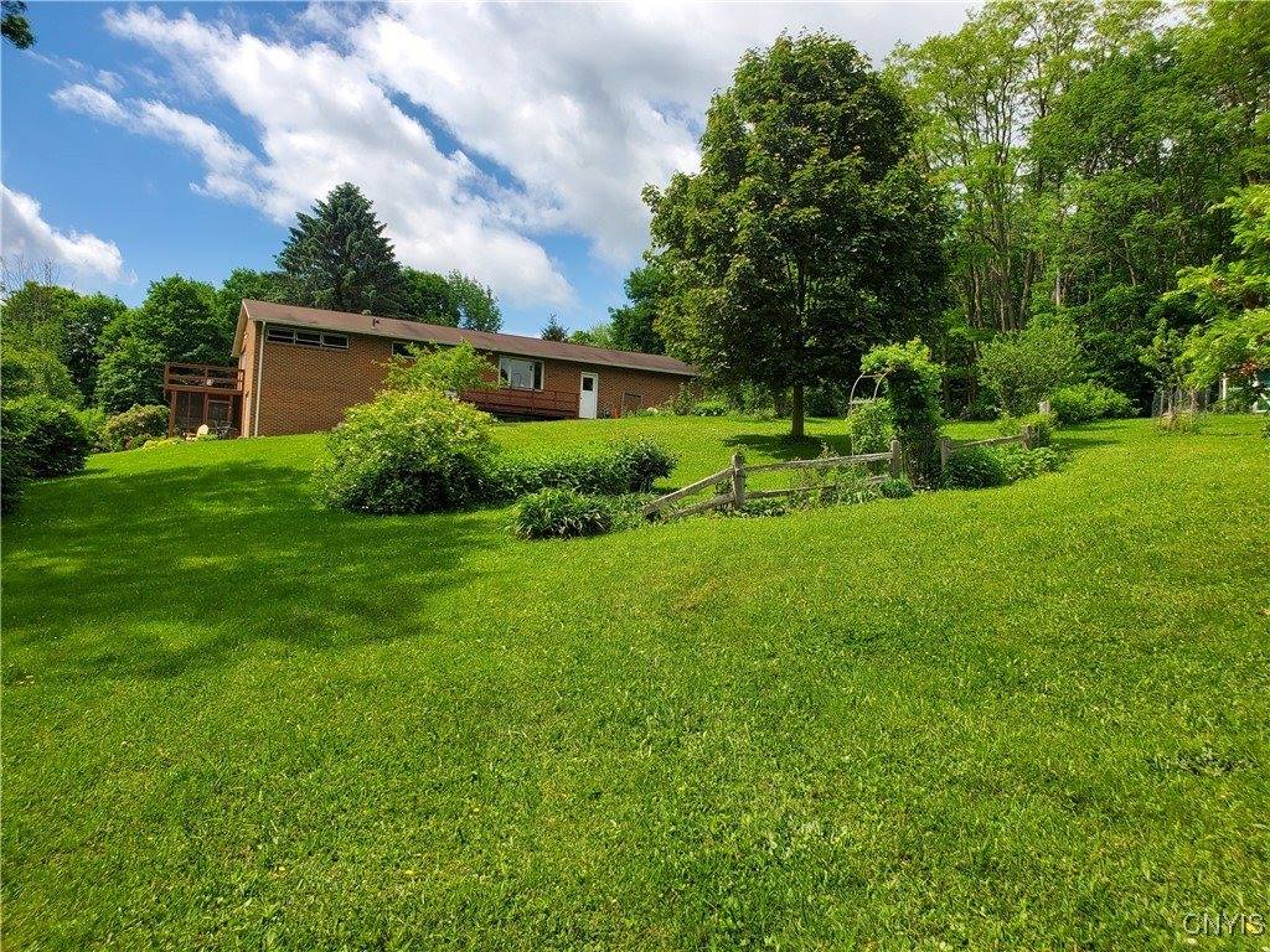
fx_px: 954
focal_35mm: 26
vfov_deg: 53.1
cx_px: 635
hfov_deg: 67.3
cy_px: 476
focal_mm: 4.3
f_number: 2.4
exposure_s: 1/1716
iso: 50
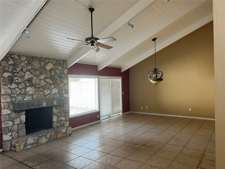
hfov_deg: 67.3
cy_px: 84
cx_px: 112
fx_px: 169
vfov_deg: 53.1
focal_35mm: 26
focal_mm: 5.7
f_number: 1.5
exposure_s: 1/94
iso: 125
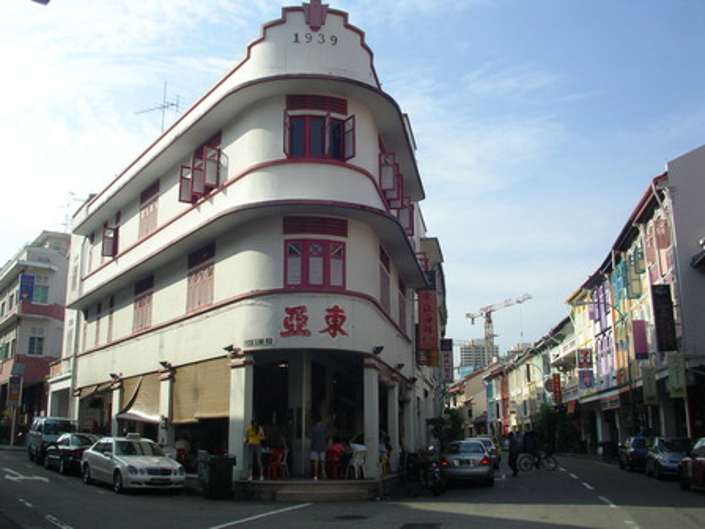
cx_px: 352
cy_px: 264
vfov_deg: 38.7
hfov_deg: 50.1
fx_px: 754
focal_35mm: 37
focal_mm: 5.7
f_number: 6.9
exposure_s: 1/250
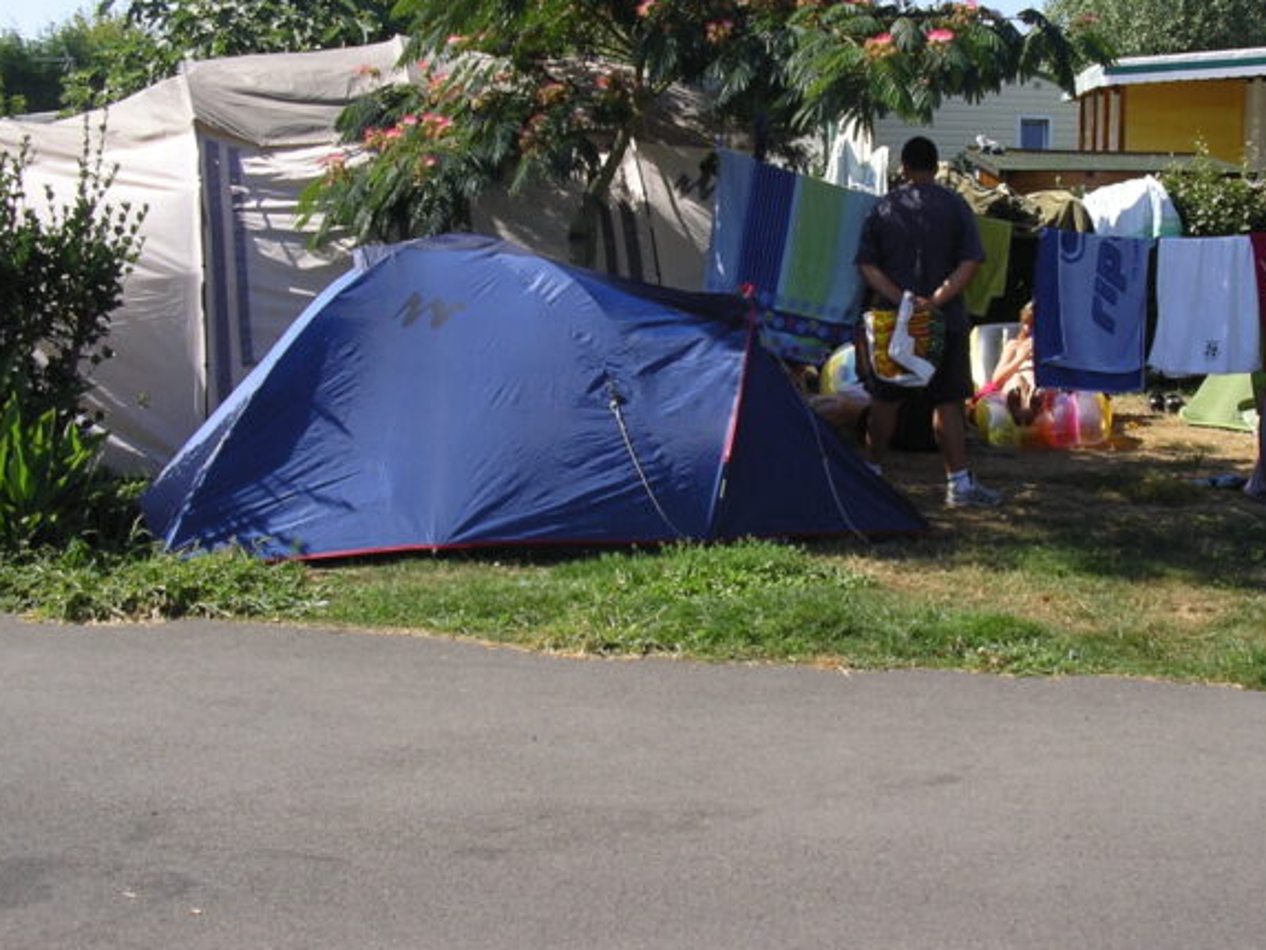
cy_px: 338
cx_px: 802
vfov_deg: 24.7
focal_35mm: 59
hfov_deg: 32.5
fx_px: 2158
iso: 50
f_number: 4.3
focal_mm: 6.7
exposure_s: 1/400
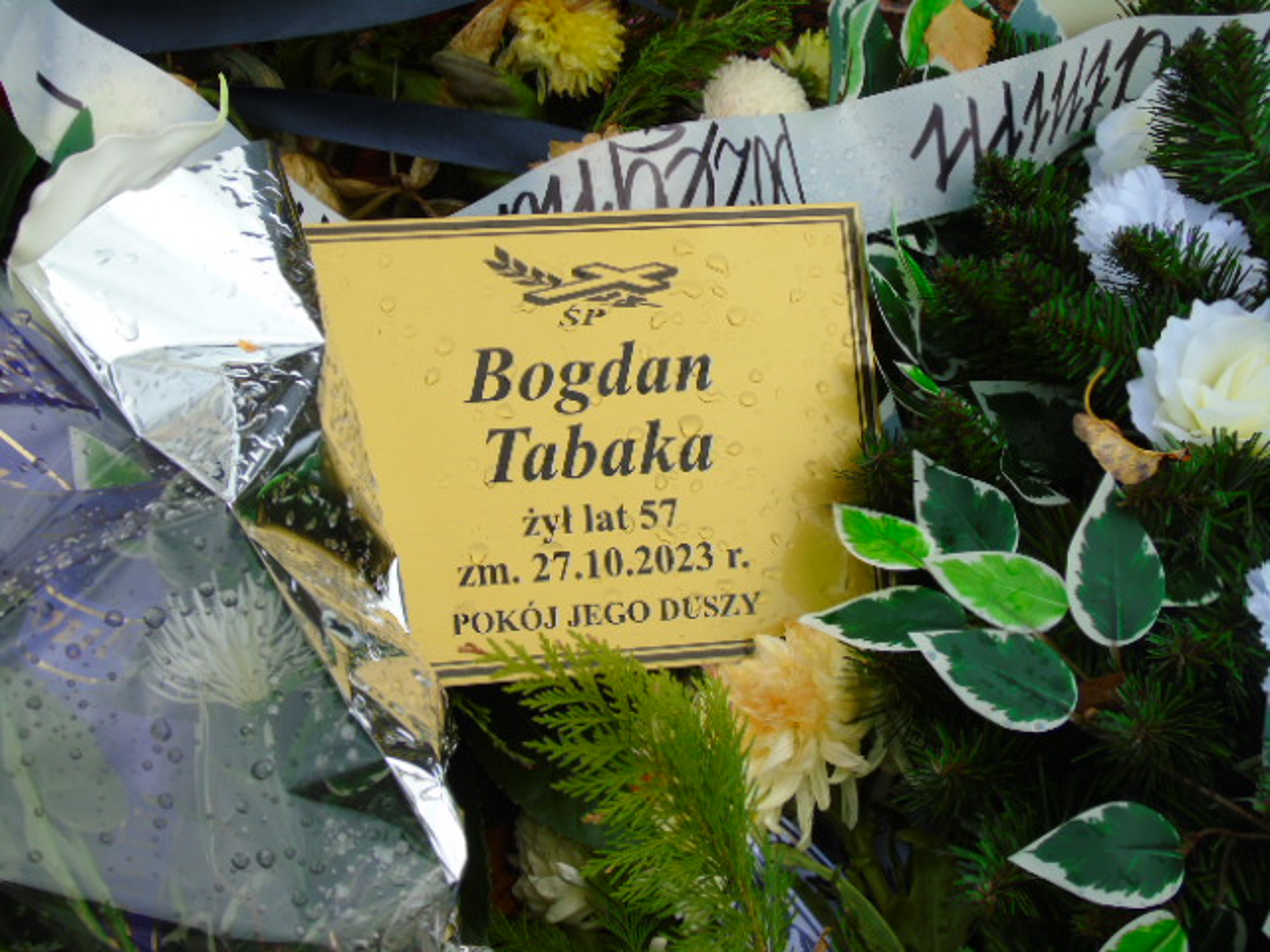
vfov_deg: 20.7
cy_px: 476
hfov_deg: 27.4
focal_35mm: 71
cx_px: 635
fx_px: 2605
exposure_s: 1/50
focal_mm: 13
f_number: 4.7
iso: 80
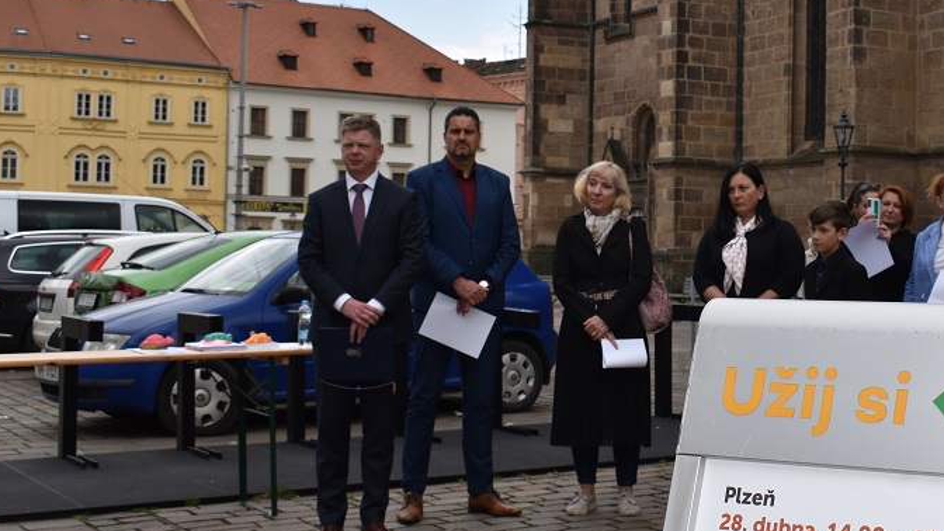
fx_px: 1497
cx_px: 704
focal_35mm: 60
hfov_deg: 34.3
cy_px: 199
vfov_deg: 20.1
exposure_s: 1/200
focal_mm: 25
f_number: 9
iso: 100
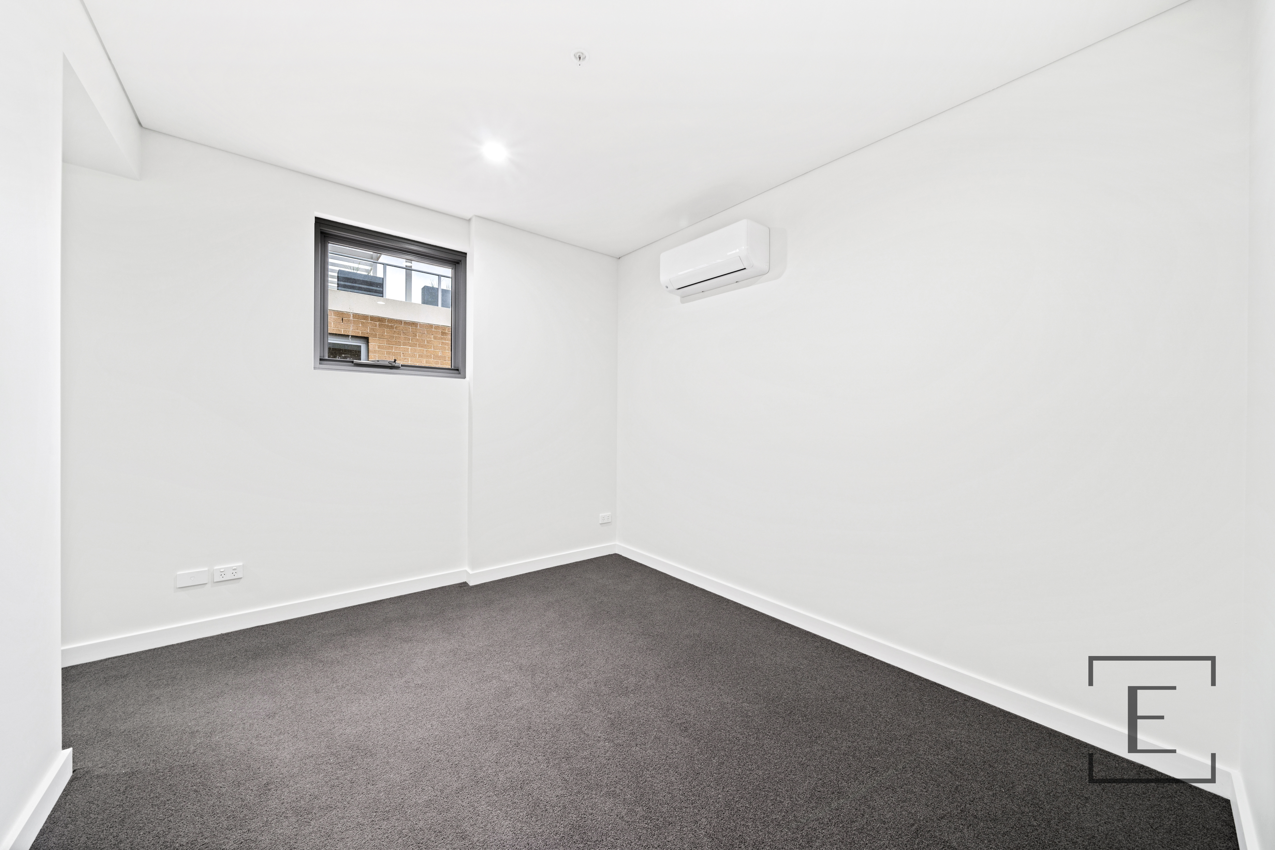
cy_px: 425
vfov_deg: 90.0
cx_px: 638
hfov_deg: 112.6
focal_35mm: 12
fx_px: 425
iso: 100
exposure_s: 1.3
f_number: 9
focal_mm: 12
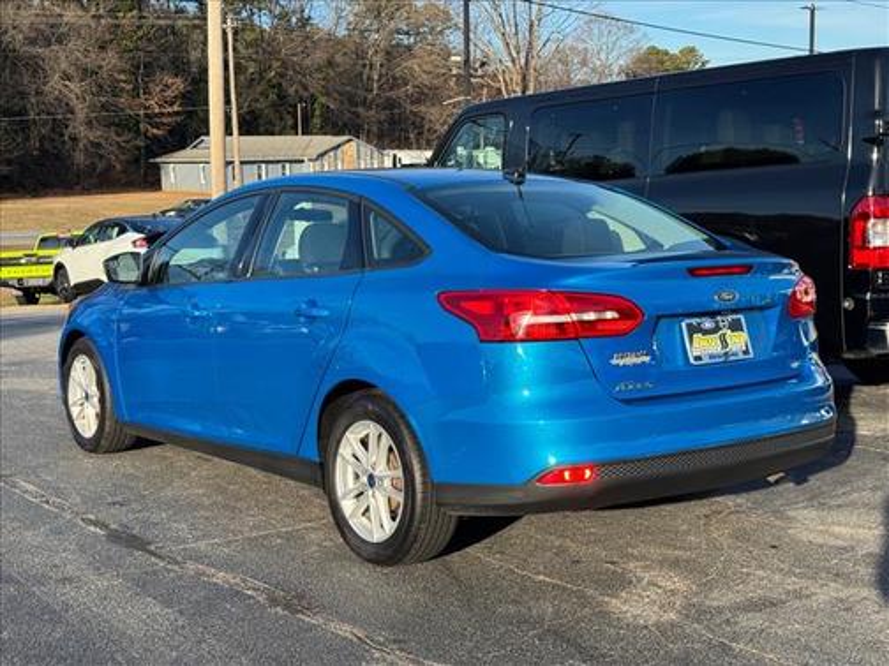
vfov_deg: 30.3
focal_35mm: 48
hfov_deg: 39.7
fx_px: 1233
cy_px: 333
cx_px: 444
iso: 64
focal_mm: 6.76
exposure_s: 1/1458
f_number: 1.78
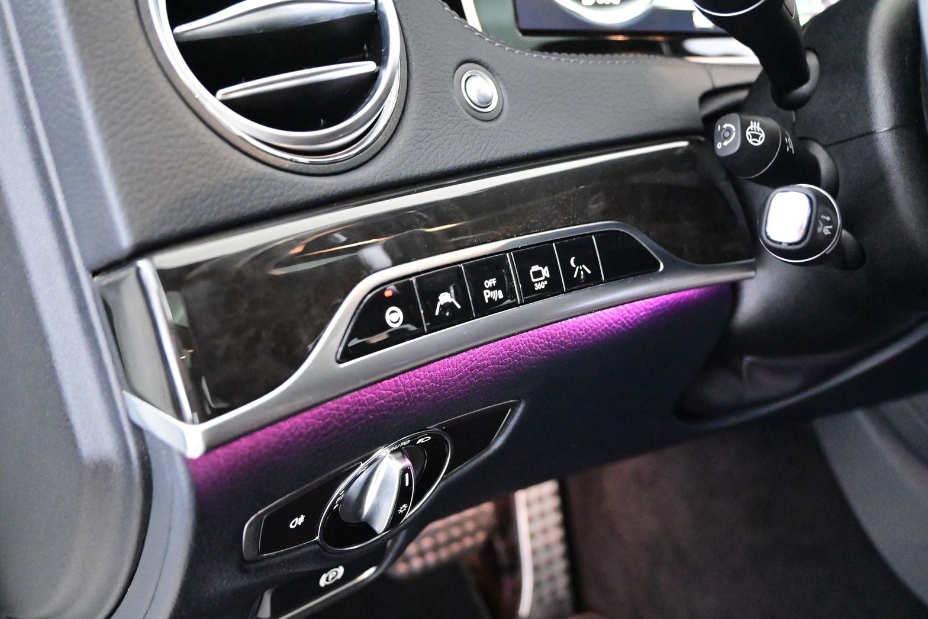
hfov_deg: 60.3
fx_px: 799
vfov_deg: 42.3
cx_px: 469
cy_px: 307
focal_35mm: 31
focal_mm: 20
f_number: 3.8
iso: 11400
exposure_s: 1/30
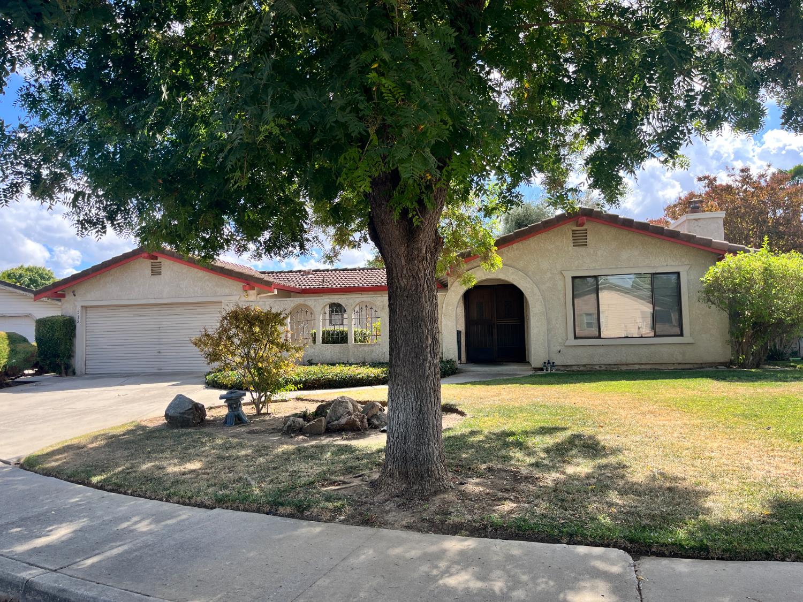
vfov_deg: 53.1
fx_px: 603
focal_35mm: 26
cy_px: 301
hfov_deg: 67.3
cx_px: 402
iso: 50
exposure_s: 1/1018
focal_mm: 5.1
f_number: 1.6
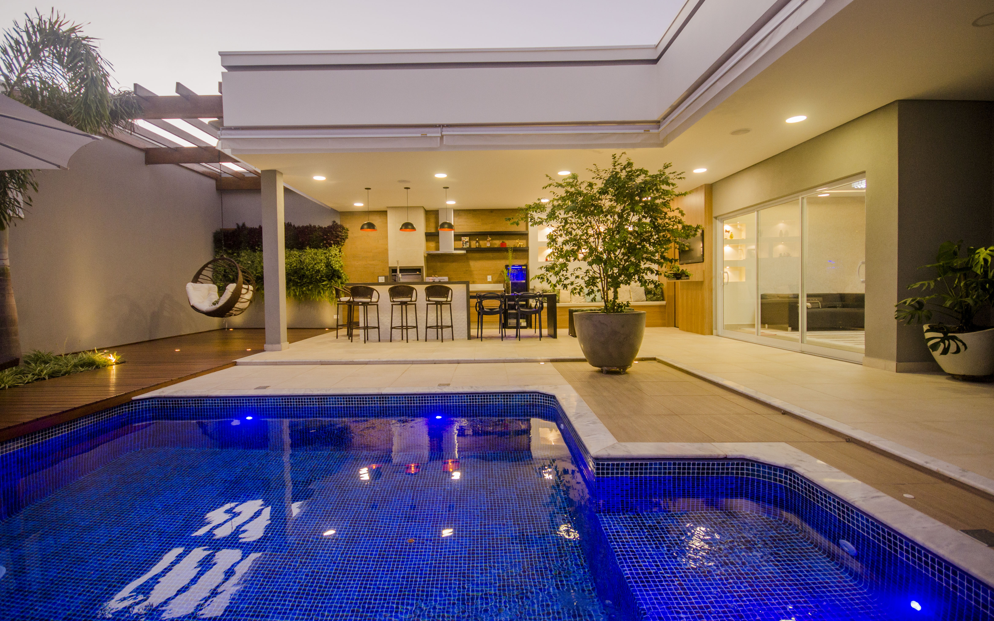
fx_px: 433
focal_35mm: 16
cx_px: 484
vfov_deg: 71.2
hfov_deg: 97.8
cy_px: 293
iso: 320
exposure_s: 1/30
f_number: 5
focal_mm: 10
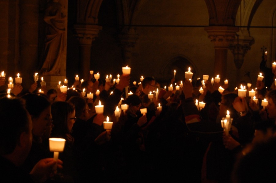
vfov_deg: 16.5
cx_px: 138
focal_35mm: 82
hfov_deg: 24.6
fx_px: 632
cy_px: 92
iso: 800
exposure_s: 1/10
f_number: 5.6
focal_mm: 55
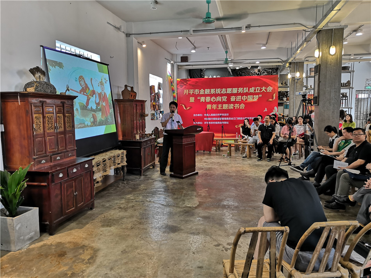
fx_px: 289
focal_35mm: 27
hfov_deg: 65.3
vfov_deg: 51.3
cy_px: 139
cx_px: 186
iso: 320
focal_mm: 3.95
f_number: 1.8
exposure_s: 1/33.3
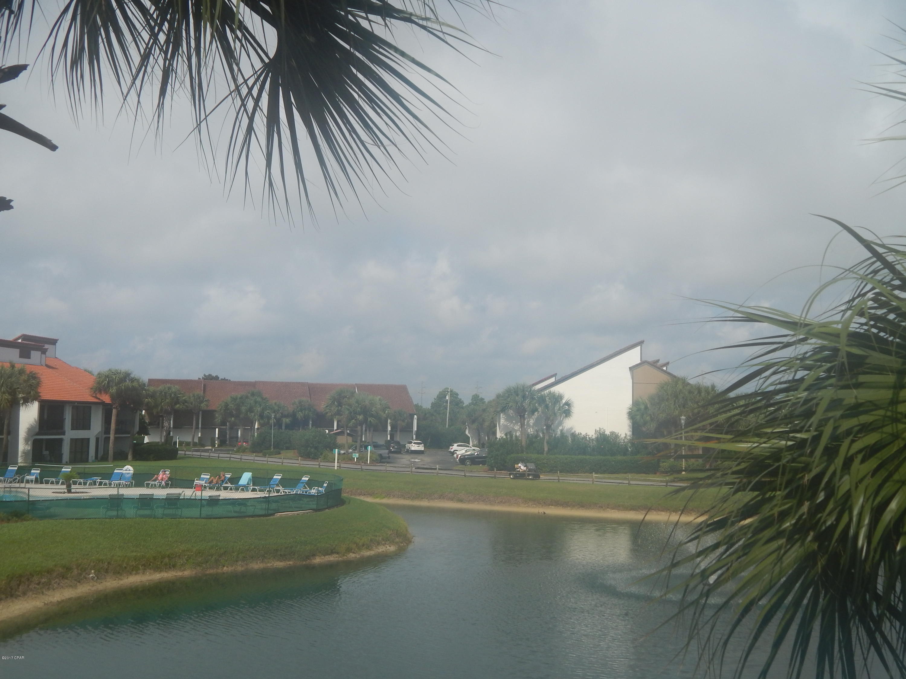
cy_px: 340
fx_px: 995
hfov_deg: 49.0
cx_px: 453
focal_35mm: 38
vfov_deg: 37.7
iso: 125
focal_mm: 6.8
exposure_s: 1/640
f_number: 6.9
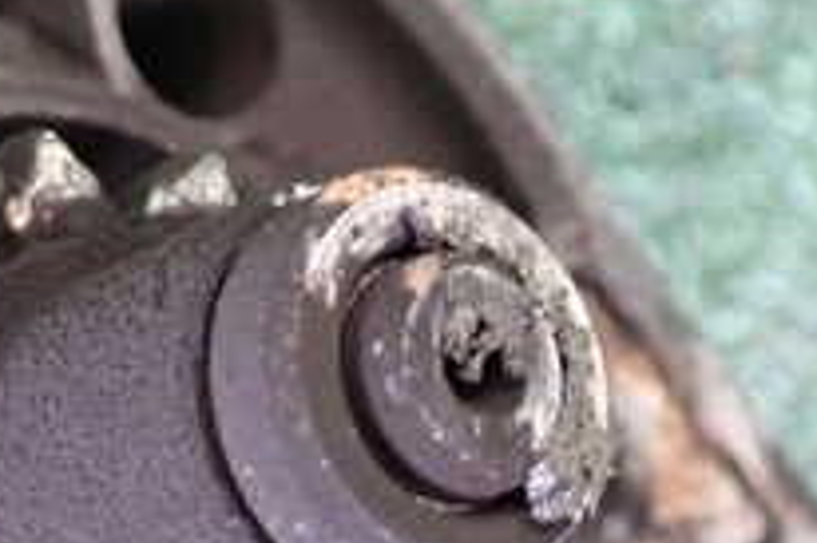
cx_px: 115
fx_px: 2063
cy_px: 400
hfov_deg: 22.0
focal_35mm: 91
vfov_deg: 14.9
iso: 800
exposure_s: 1/25
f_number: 2.3
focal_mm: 5.4
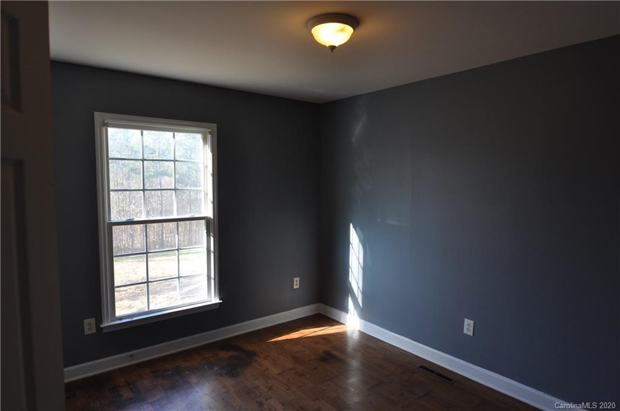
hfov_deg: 81.3
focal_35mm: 21
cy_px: 206
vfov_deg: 59.3
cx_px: 310
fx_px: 361
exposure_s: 1/80
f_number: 4.5
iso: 400
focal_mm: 14
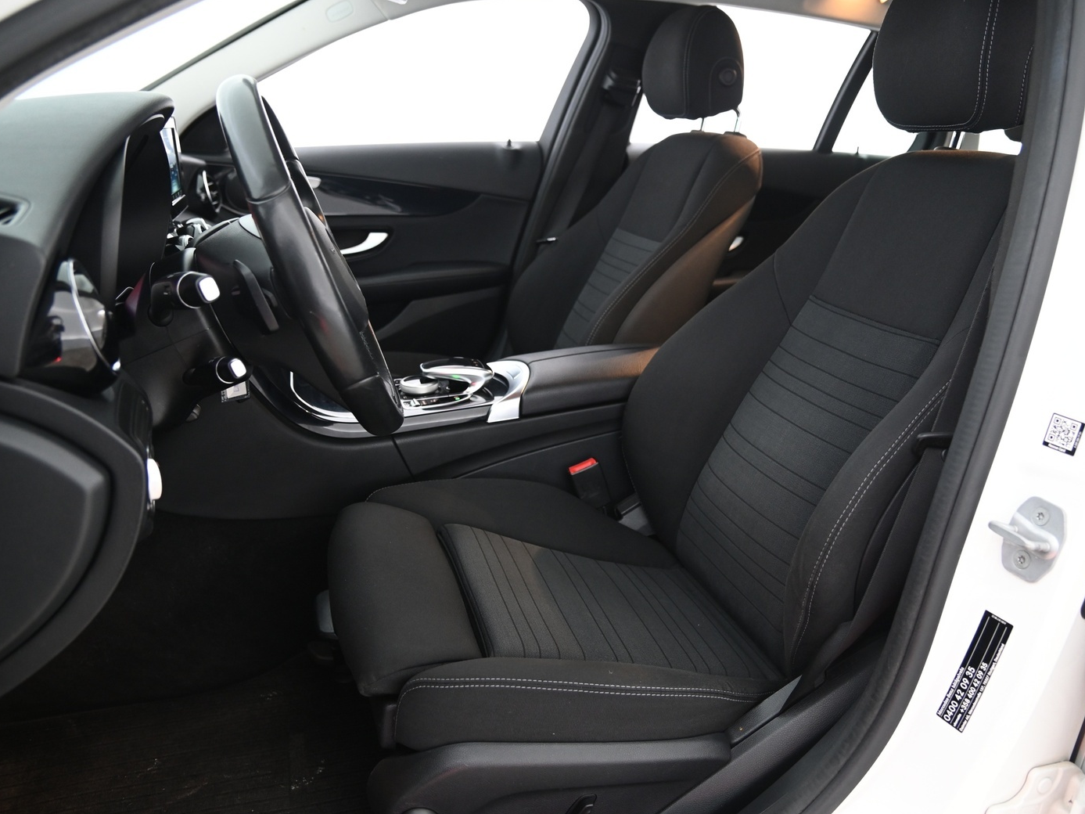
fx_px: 846
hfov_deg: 65.3
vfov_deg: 51.3
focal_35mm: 27
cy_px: 409
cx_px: 562
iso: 2000
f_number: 4
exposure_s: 1/15
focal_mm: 24
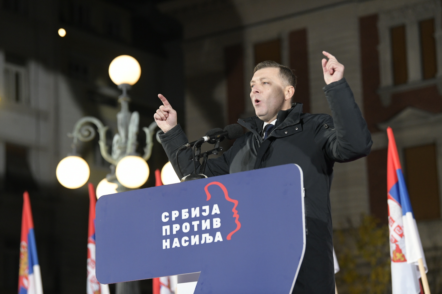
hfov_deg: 18.3
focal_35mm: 112
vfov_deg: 12.2
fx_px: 1375
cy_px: 147
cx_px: 221
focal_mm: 112
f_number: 4
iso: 2500
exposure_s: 1/500
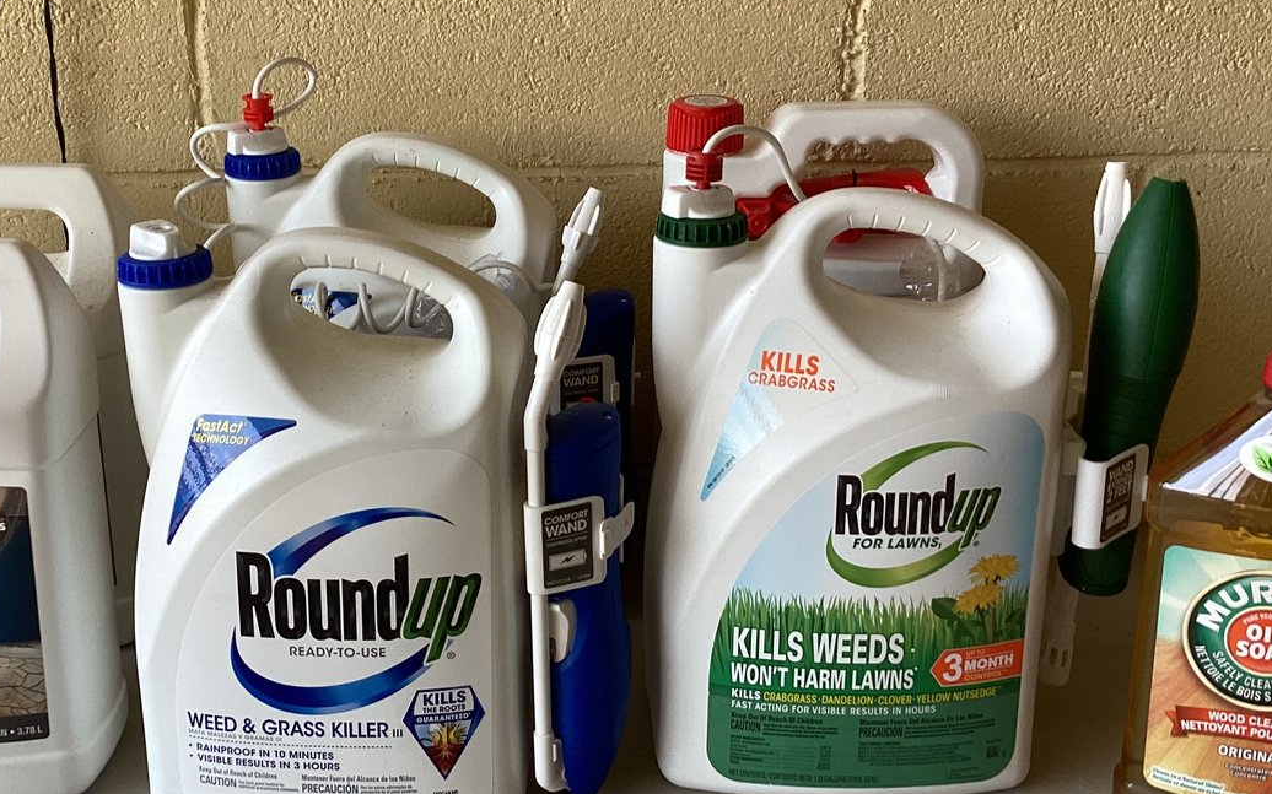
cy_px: 384
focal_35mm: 48
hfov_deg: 41.6
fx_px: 1664
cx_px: 486
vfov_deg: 26.9
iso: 25
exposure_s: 1/213
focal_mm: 3.3
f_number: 2.4
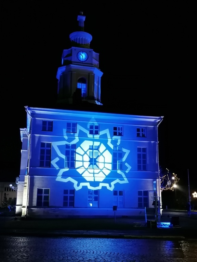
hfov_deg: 33.6
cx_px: 98
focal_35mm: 43
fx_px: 326
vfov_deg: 43.9
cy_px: 131
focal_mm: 4.75
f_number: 1.8
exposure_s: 1/25
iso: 500
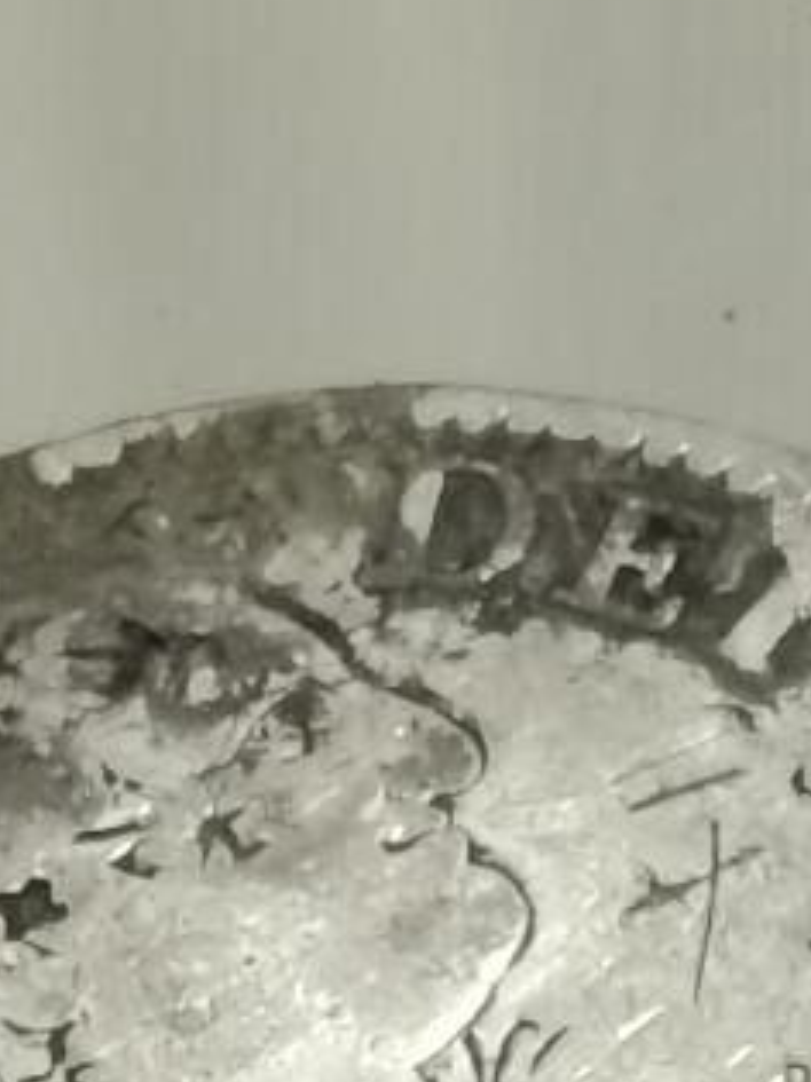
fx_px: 11972
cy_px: 1717
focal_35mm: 383
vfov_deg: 5.1
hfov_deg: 3.9
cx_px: 192
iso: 160
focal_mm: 5.58
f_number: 1.8
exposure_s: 1/100
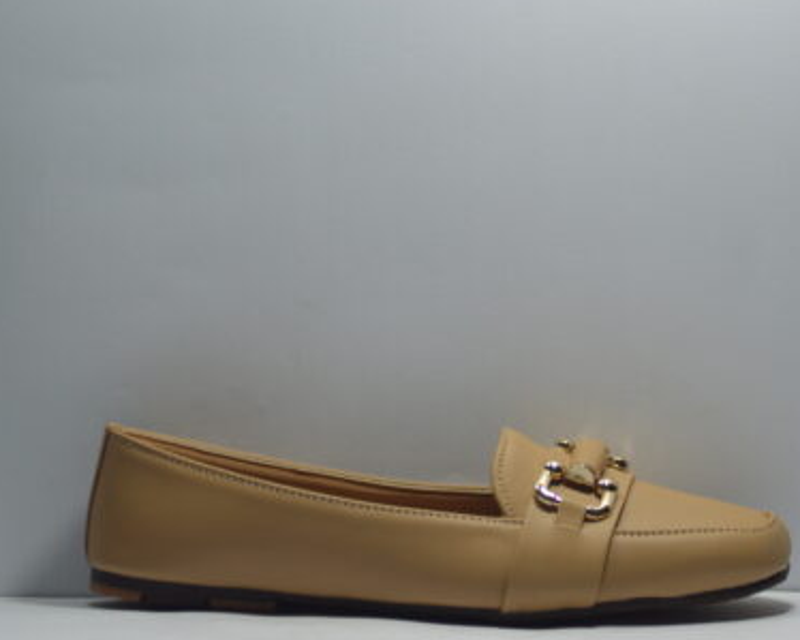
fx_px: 7214
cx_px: 421
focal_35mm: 305
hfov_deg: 6.3
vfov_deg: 5.1
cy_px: 382
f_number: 4.2
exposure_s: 1/200
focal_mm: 135
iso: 400
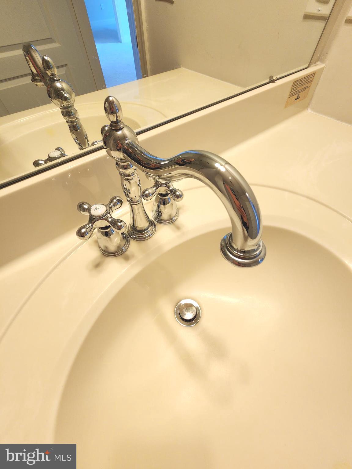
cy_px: 234
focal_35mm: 13
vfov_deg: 106.2
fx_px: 176
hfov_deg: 89.9
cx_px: 176
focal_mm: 2.2
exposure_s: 1/60
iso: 125
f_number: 2.2
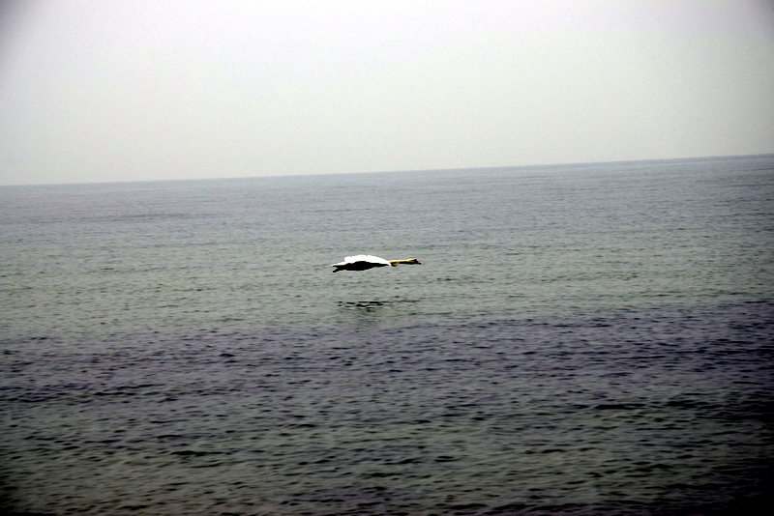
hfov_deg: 14.9
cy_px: 258
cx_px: 387
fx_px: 2968
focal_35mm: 138
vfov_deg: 9.9
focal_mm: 92
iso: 400
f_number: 10
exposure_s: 1/200
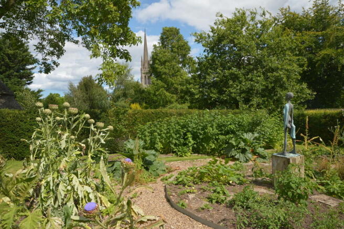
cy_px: 114
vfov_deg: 53.0
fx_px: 229
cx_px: 172
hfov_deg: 73.8
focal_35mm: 24
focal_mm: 16
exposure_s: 1/320
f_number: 9
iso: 200
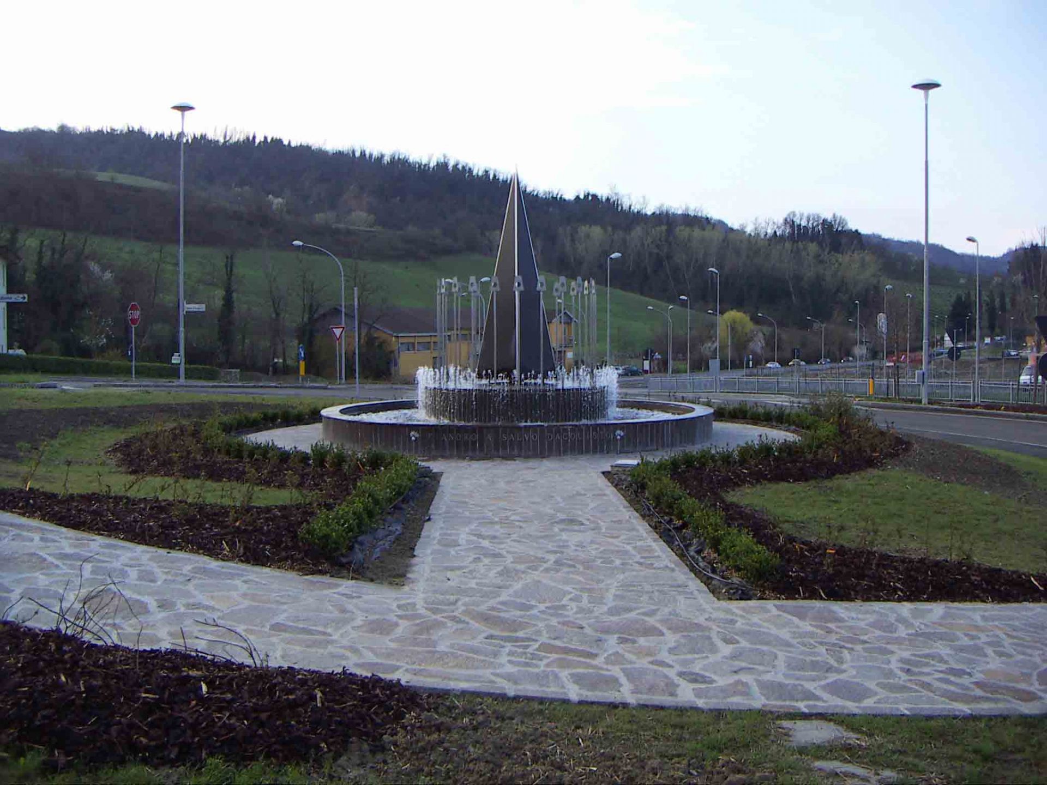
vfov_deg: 39.7
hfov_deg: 51.4
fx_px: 1089
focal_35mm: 36
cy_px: 392
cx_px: 524
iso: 50
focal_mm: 4.7
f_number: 2.8
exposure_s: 1/250
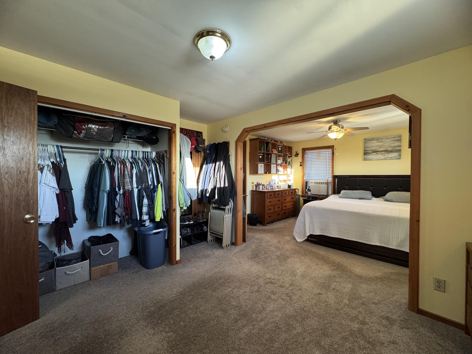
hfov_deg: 102.1
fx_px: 191
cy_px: 177
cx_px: 236
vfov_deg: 85.7
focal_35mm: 14
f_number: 2.2
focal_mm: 2.22
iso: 200
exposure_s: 1/60
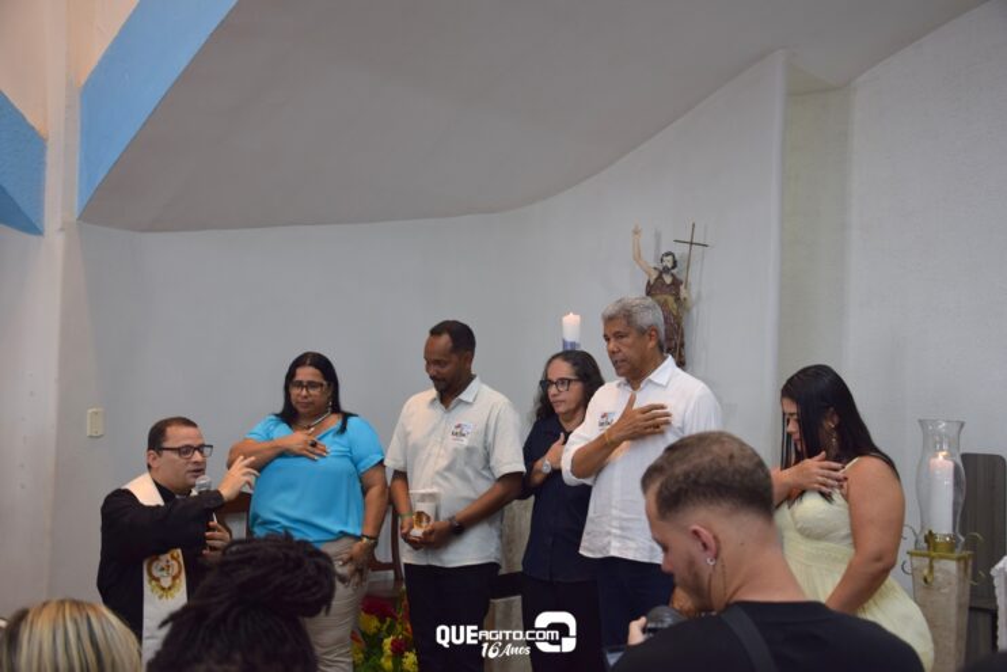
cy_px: 336
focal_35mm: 45
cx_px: 504
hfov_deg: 43.6
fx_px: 1259
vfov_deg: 29.9
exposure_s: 1/60
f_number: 4.2
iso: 400
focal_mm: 30
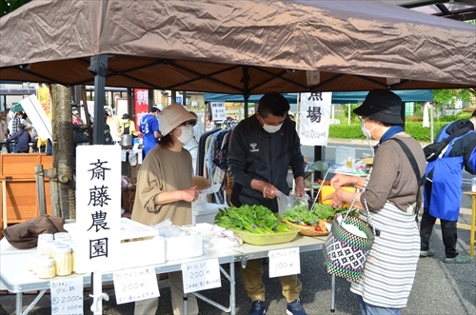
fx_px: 574
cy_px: 158
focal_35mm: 44
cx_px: 238
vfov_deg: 30.7
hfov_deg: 45.0
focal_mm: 29
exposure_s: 1/500
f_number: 8
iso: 800
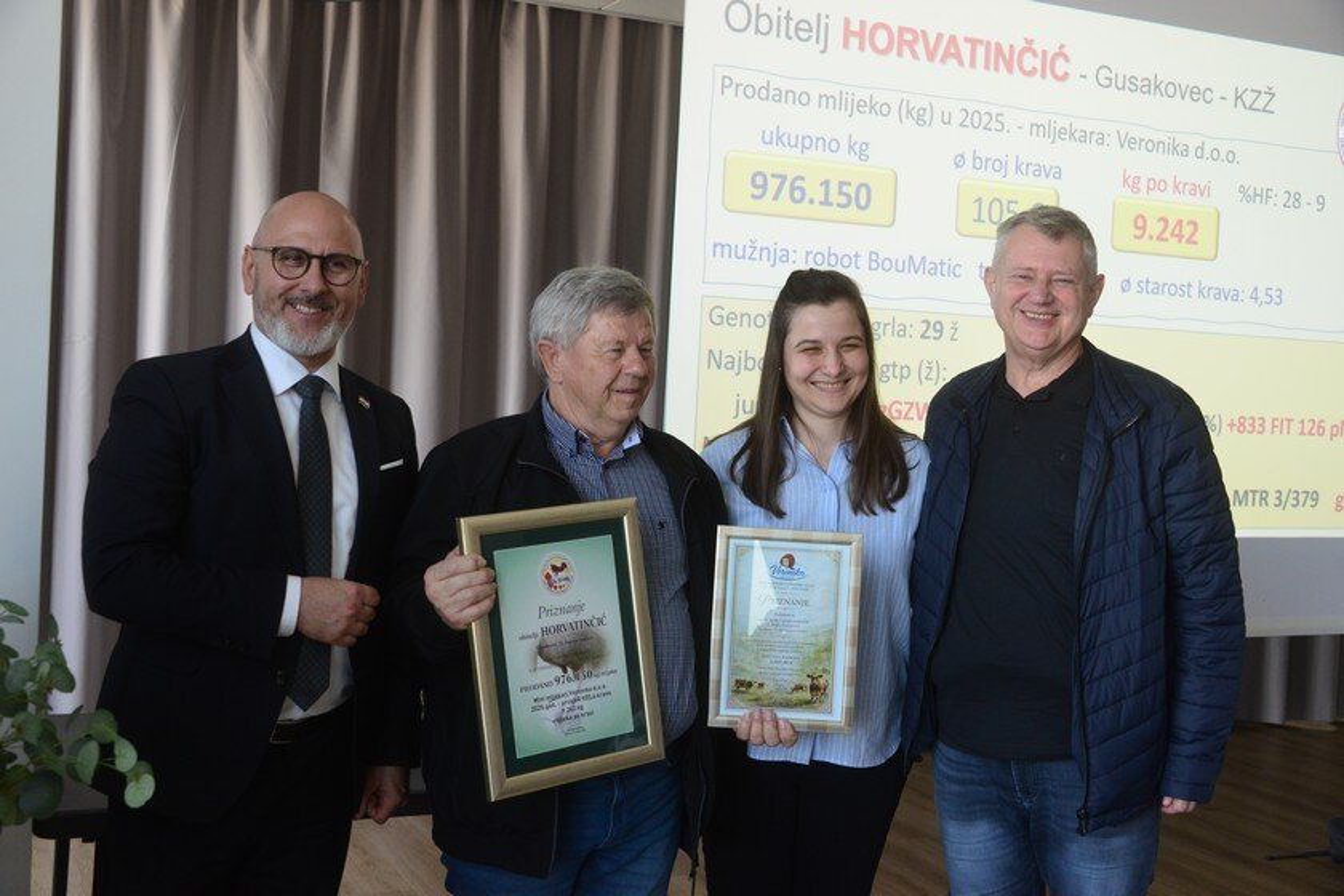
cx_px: 672
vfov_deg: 30.5
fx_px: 1643
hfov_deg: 44.5
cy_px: 448
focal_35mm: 44
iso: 2000
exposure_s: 1/125
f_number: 5.6
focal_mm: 44
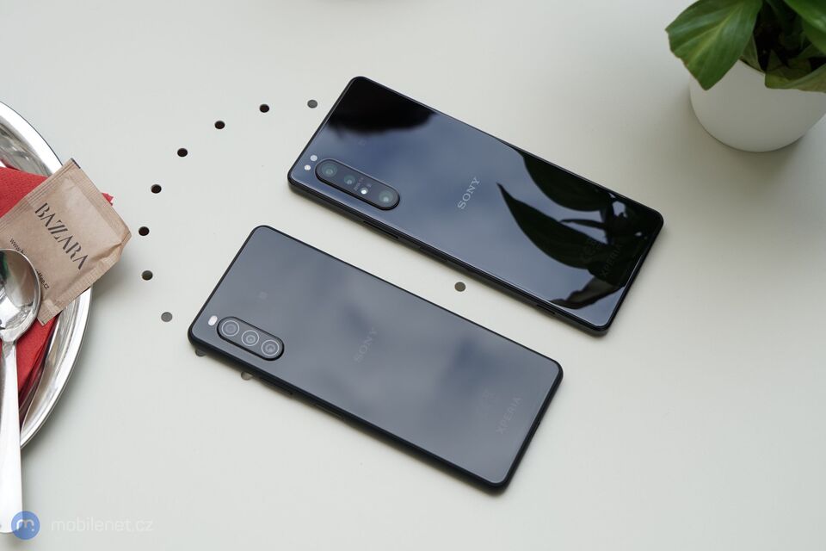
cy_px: 276
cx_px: 413
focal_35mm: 41
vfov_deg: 32.6
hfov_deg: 47.4
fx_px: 941
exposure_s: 1/200
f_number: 5
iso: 100
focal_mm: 41
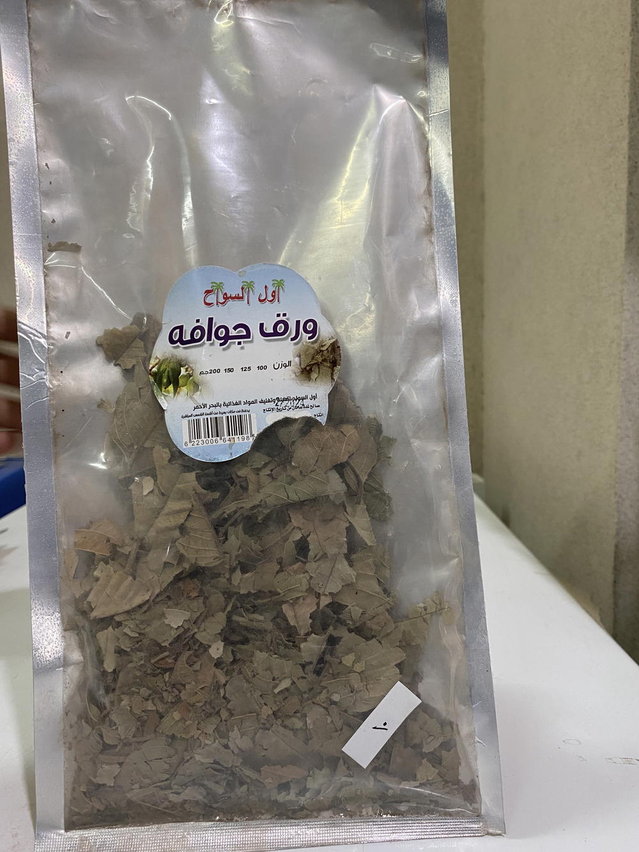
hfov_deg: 53.1
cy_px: 426
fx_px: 640
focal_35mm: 26
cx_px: 320
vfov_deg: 67.3
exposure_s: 1/50
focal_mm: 4.25
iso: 160
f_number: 1.8
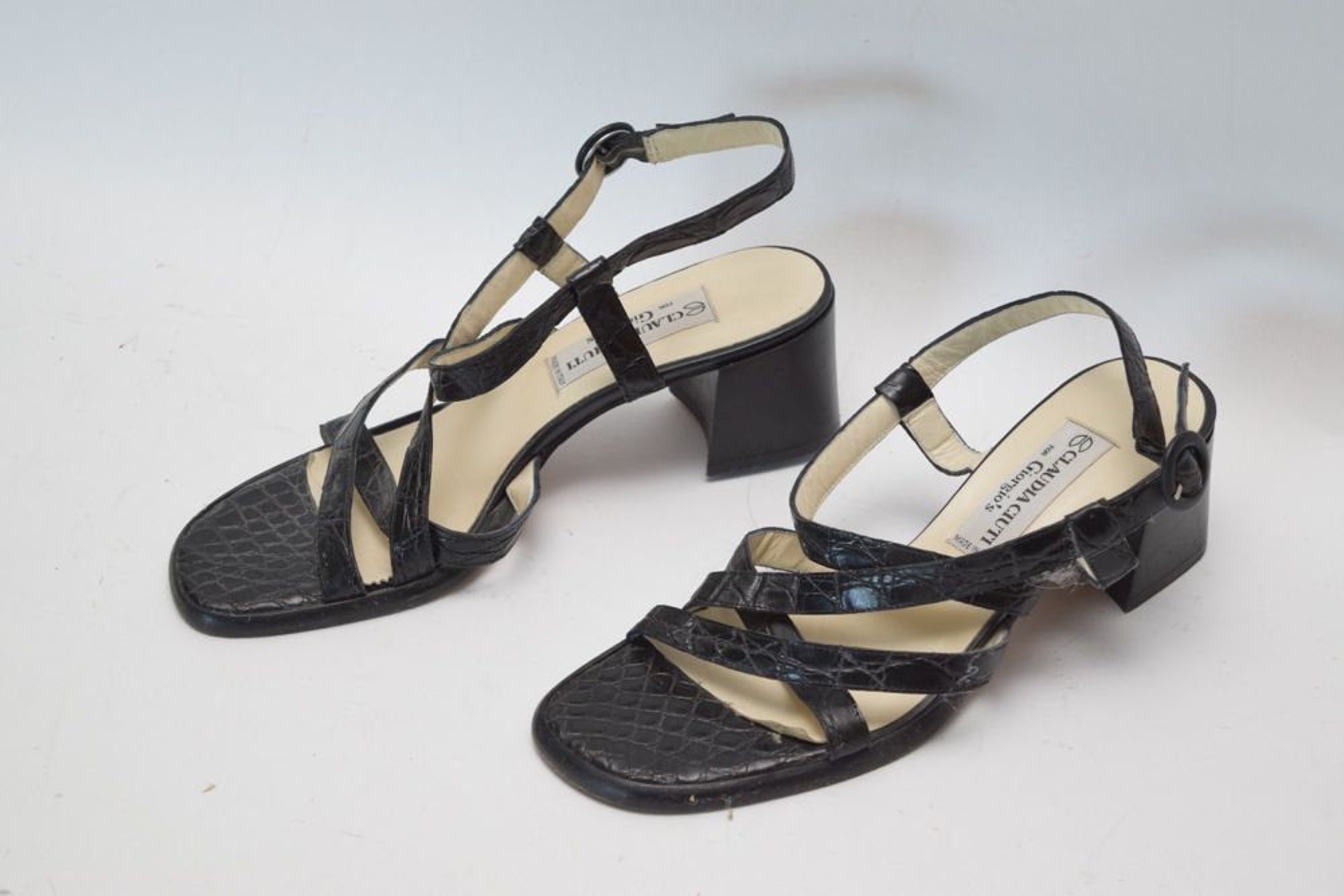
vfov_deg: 16.6
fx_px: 3080
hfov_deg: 24.6
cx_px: 672
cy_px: 448
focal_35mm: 82
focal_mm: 55
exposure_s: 1/80
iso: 800
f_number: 5.6
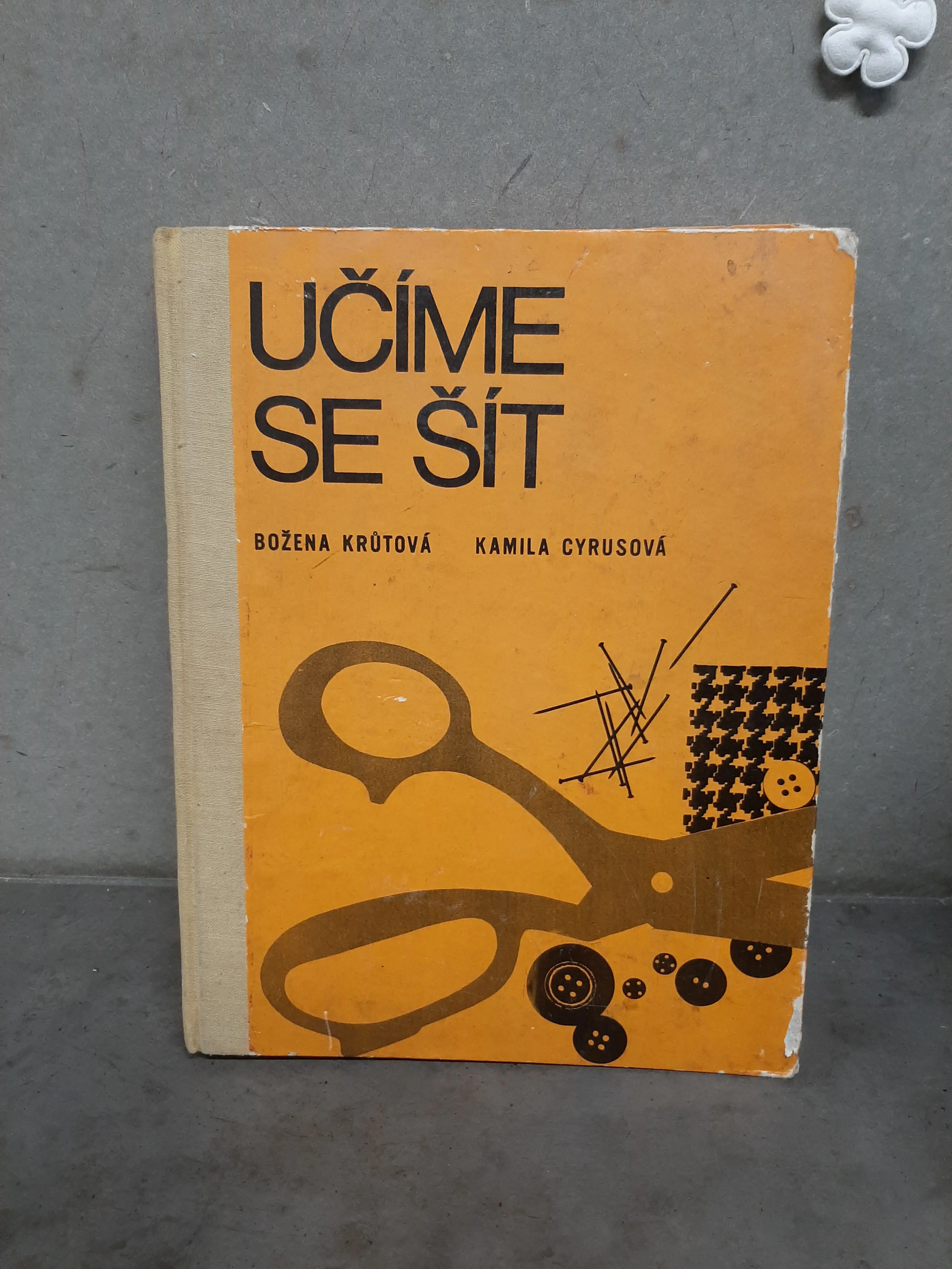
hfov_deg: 53.1
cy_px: 634
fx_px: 953
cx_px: 476
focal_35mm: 26
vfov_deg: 67.3
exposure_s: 1/50
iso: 100
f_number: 1.7
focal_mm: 3.93
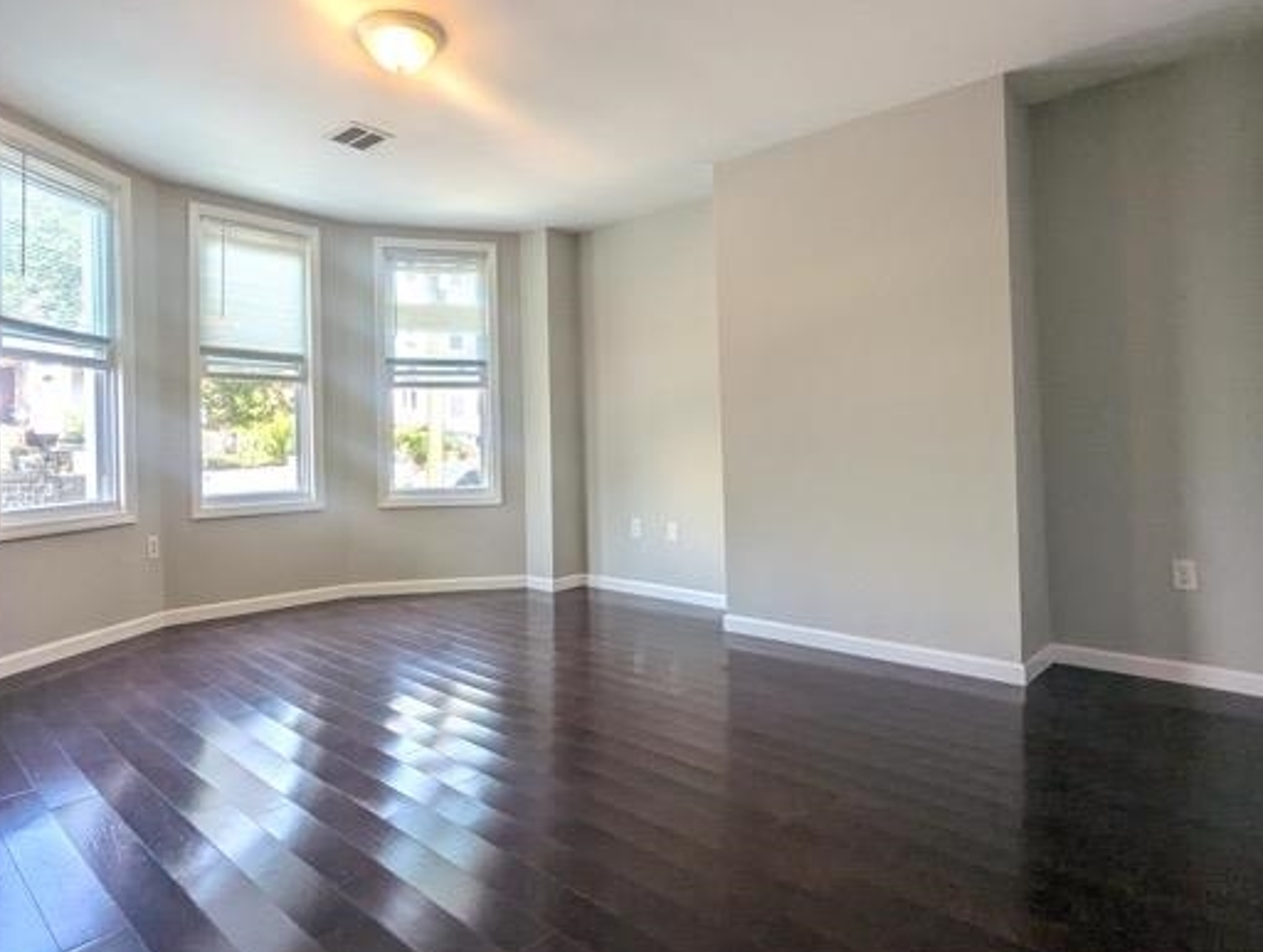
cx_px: 516
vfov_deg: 66.0
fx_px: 731
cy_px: 437
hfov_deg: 80.8
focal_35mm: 20
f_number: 2.2
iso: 89
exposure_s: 1/120
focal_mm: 2.35
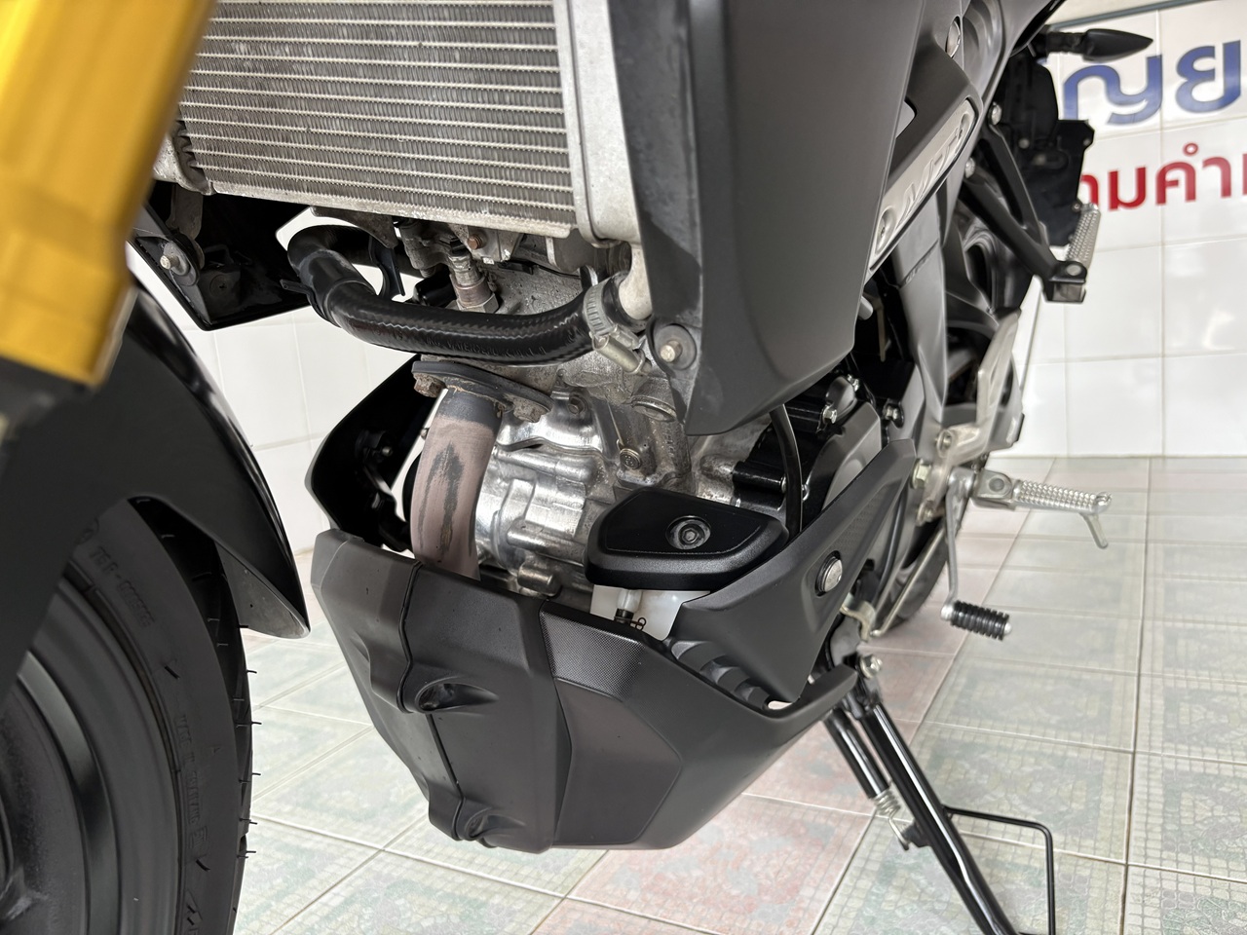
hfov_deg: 67.3
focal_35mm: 26
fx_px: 937
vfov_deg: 53.1
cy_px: 468
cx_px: 624
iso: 125
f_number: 1.6
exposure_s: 1/60
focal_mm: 5.96
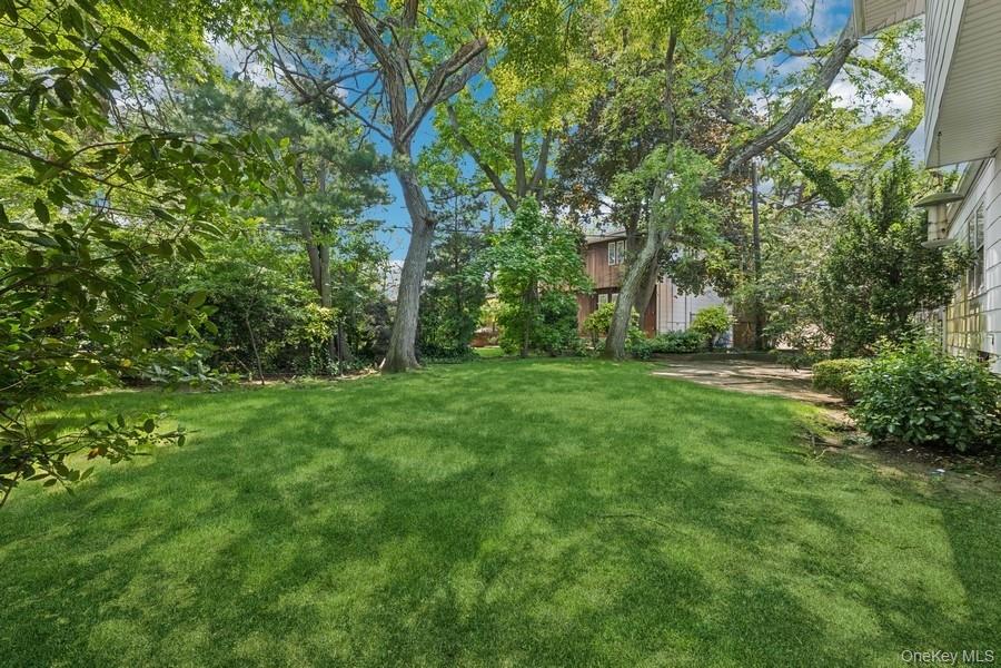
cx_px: 500
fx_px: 389
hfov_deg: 104.3
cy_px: 334
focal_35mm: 14
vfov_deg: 81.2
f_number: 11
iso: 100
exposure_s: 1/15
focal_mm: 14
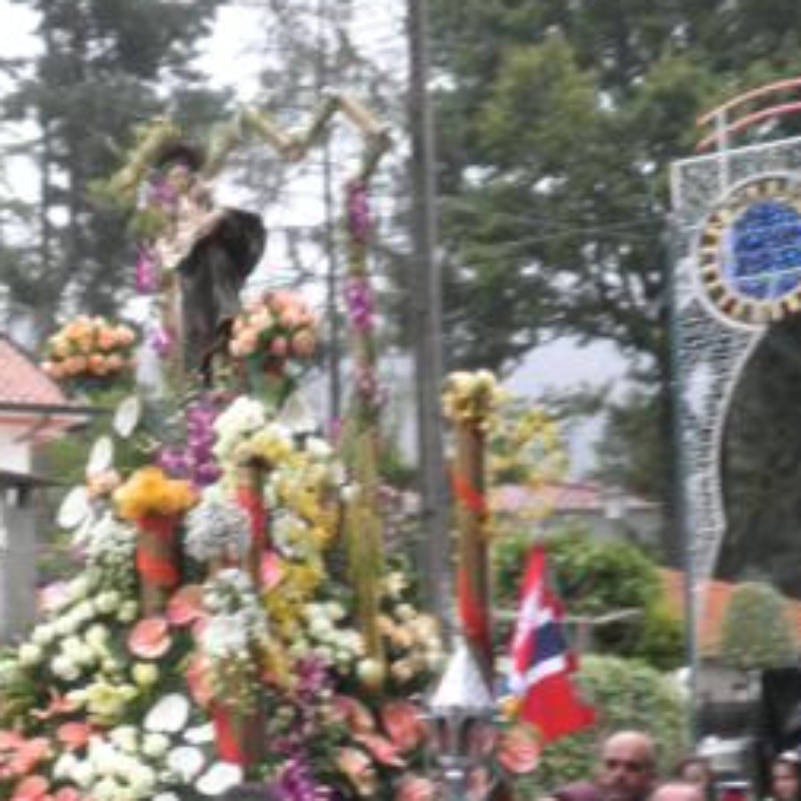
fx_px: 2173
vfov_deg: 20.7
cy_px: 615
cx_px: 44
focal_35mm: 83
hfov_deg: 20.4
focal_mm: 7.6
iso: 64
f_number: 3.4
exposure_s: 1/80
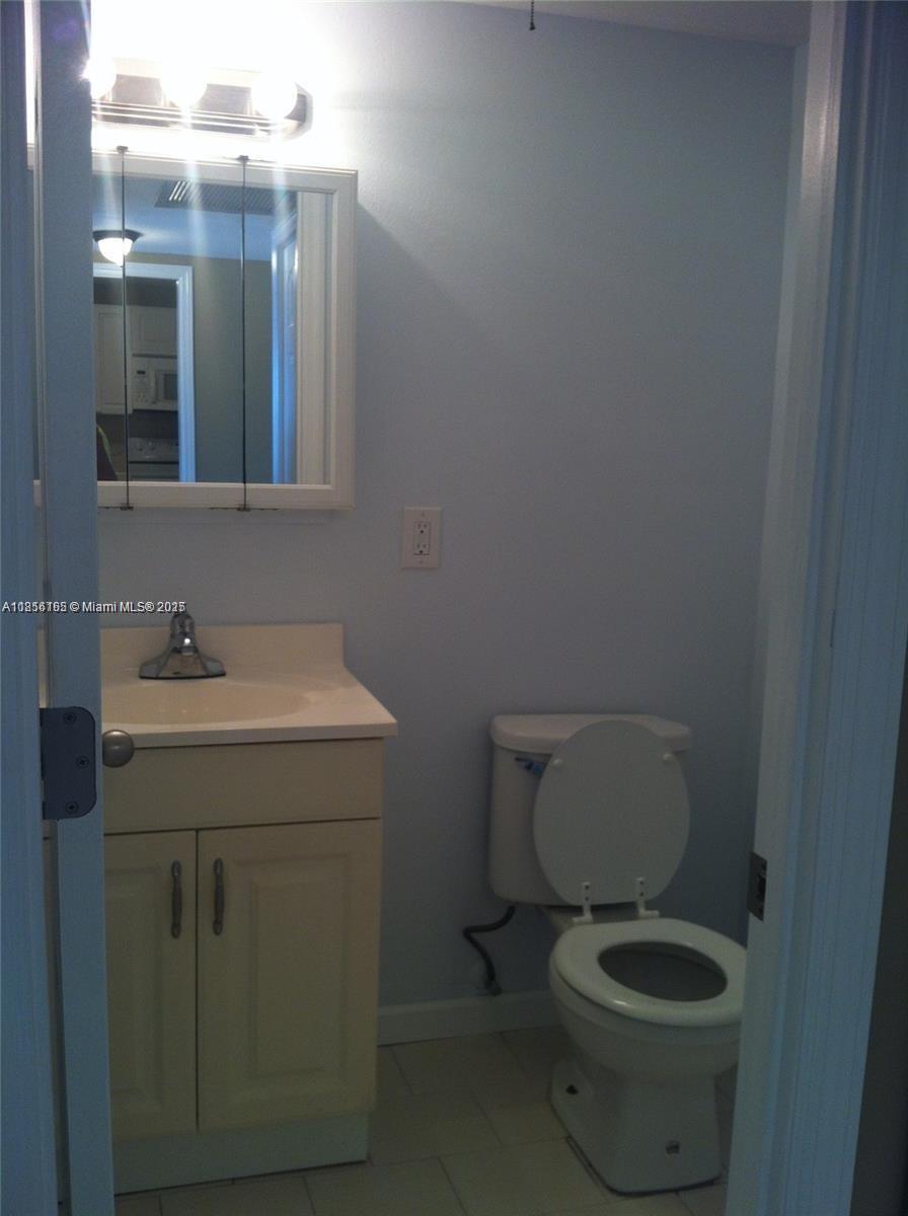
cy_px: 608
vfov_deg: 52.7
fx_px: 1228
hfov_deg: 40.6
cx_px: 454
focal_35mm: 35
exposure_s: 1/24
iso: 80
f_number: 2.8
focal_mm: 3.85
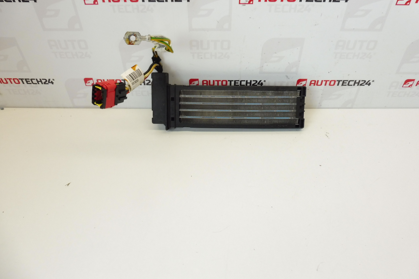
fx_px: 291
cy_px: 139
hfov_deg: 71.5
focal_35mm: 25
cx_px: 209
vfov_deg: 51.3
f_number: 4
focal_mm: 4.3
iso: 200
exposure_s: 1/125
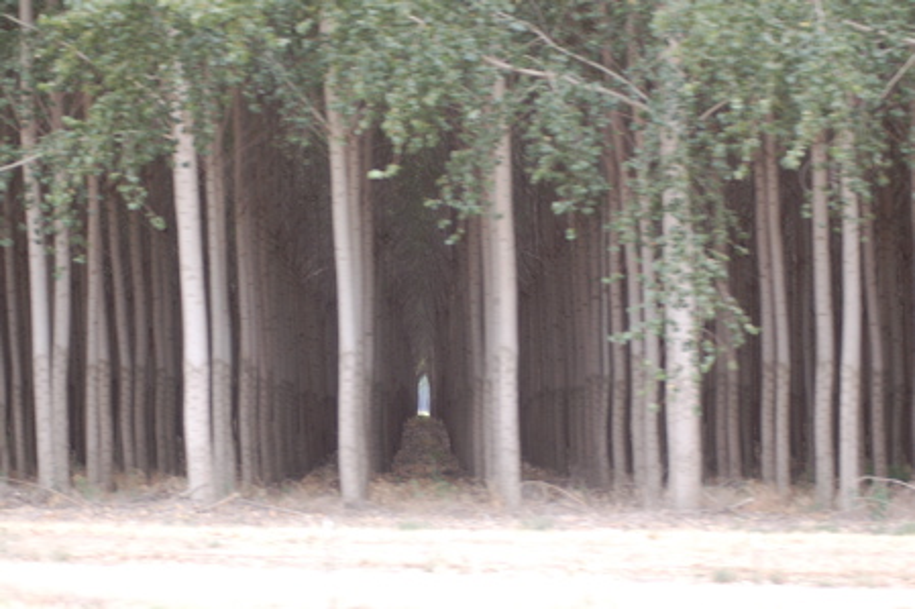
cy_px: 304
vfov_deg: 13.0
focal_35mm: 105
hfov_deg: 19.5
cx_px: 458
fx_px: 2668
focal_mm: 70
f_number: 4.2
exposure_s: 1/320
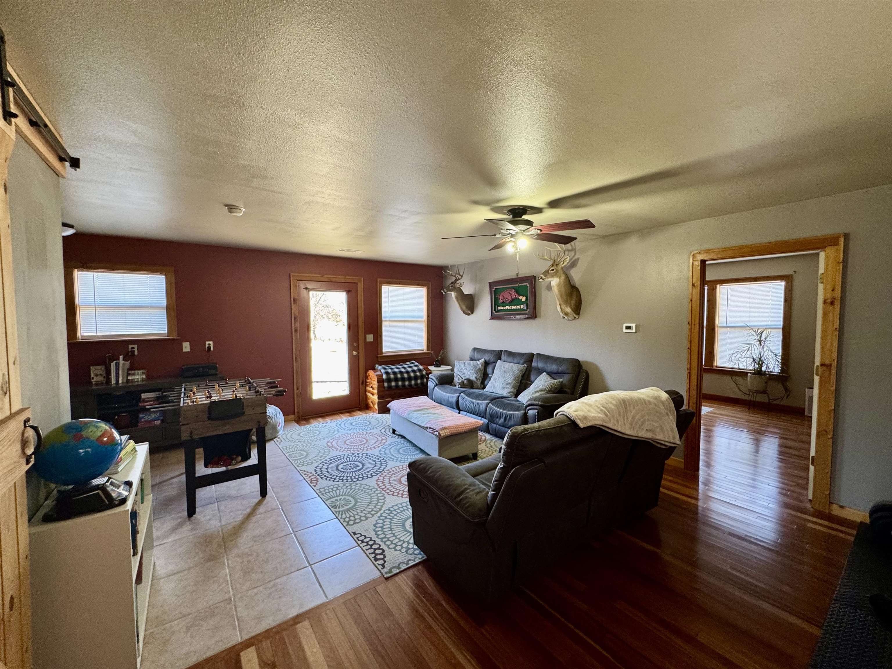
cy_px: 334
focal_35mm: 14
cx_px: 446
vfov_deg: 85.7
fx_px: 361
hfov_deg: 102.1
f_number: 2.2
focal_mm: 2.22
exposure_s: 1/60
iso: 200
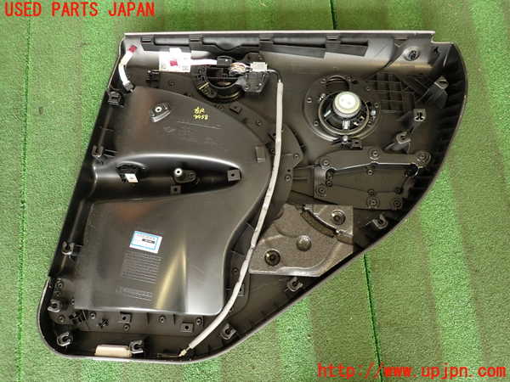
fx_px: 368
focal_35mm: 25
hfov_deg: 69.4
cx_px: 255
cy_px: 191
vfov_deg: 54.9
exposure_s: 1/30
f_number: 2
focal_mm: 4.5
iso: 200
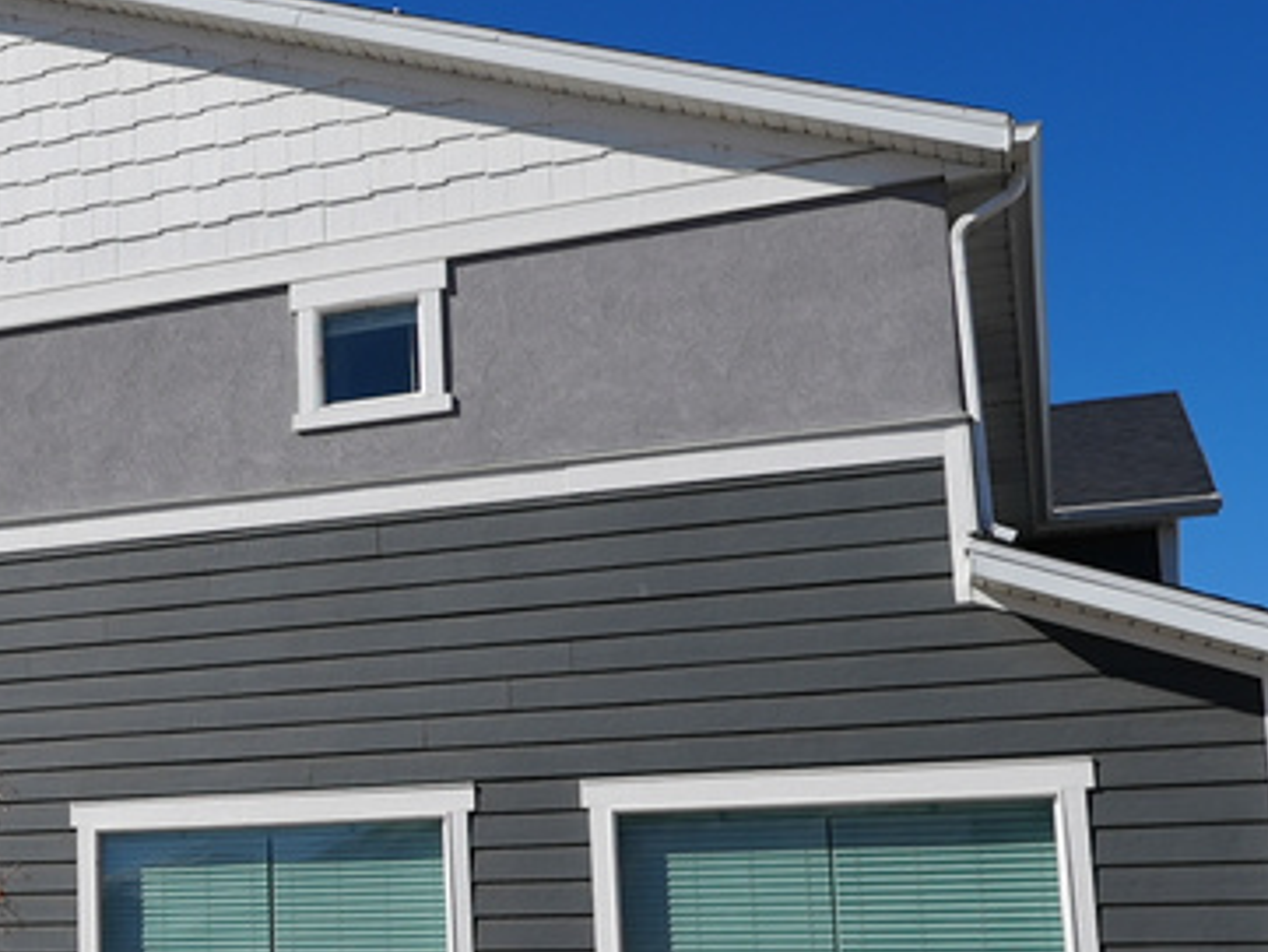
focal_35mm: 60
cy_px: 699
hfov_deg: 27.6
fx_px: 2199
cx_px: -320
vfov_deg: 24.2
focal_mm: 15
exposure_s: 1/800
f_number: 5.6
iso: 80
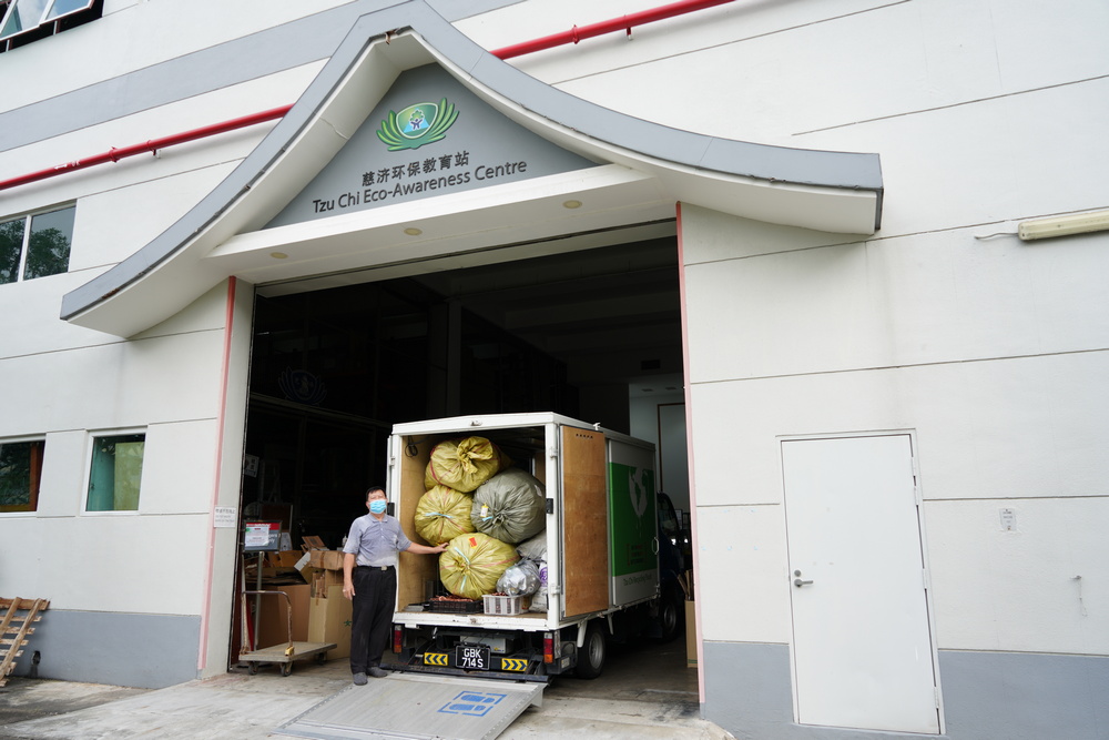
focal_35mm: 24
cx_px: 554
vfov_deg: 53.1
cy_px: 370
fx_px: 739
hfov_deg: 73.7
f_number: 4.5
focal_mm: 24
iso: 100
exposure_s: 1/200
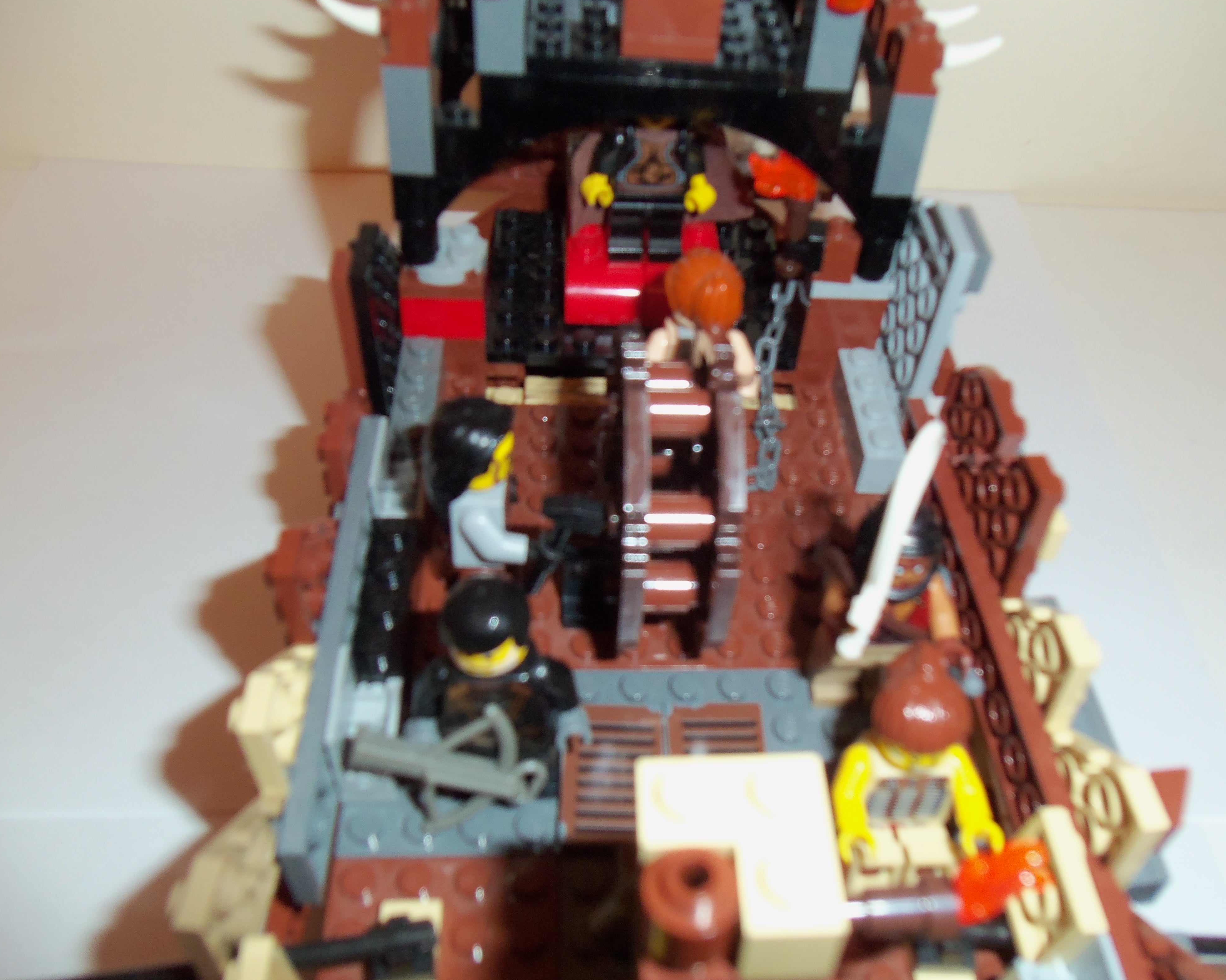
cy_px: 484
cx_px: 668
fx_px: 1125
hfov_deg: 57.1
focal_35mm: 31
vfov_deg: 47.1
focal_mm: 5.2
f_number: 3.4
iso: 100
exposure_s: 1/30
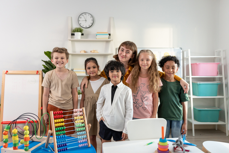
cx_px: 114
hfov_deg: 63.7
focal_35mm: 29
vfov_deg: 44.9
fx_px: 184
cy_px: 76
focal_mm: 29
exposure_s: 1/400
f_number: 2.8
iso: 1000
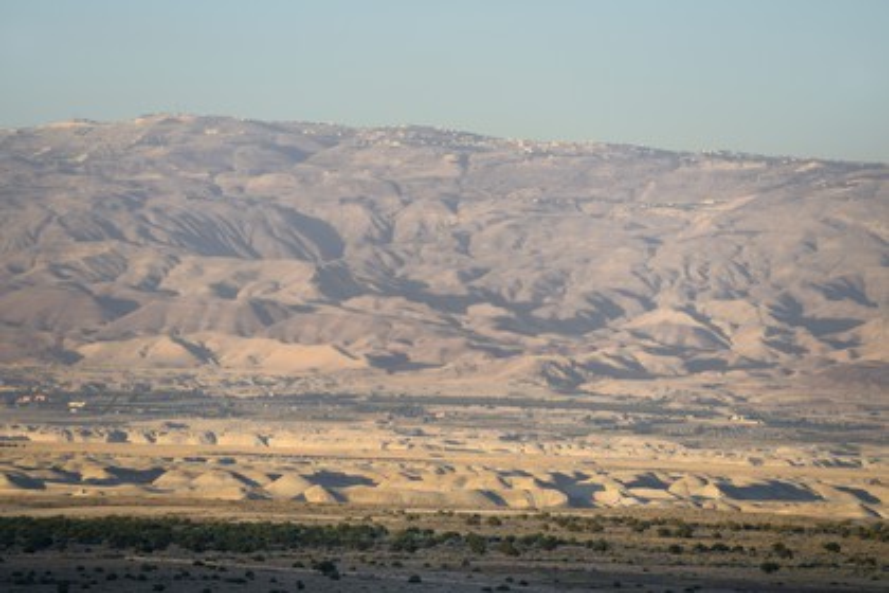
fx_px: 4939
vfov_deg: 6.9
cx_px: 444
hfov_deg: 10.3
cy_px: 296
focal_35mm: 200
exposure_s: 1/1600
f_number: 4.5
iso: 400
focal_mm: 200
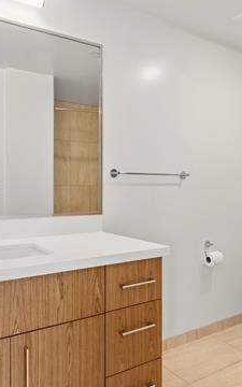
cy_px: 186
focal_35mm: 29
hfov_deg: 42.9
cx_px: 97
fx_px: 306
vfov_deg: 64.6
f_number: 10
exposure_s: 1/1.67
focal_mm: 16
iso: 200
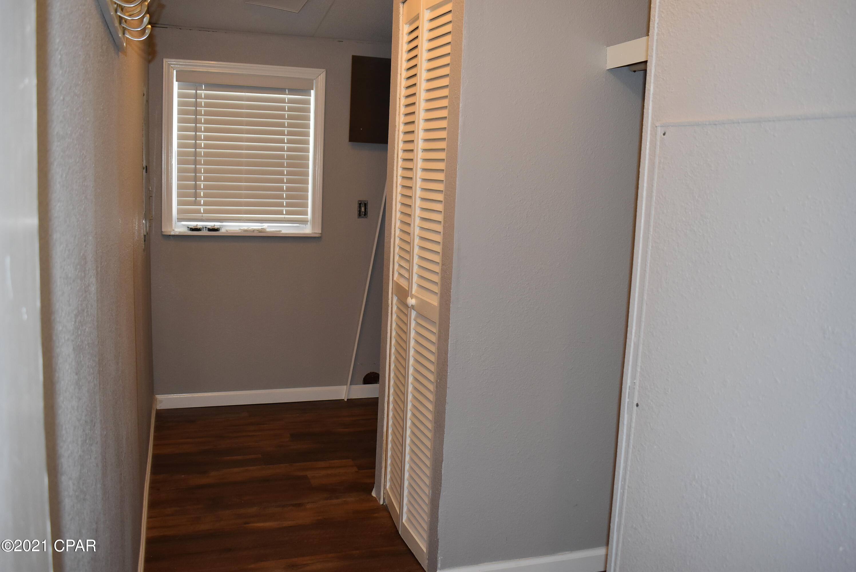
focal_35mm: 32
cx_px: 428
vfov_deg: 41.8
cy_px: 286
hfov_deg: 59.5
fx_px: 750
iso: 800
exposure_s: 1/60
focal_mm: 21
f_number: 4
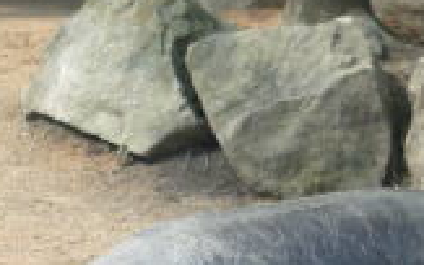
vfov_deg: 9.2
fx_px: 1584
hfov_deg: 15.1
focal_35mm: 137
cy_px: 442
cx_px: 70
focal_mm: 5.5
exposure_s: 1/320
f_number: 2.8
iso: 100
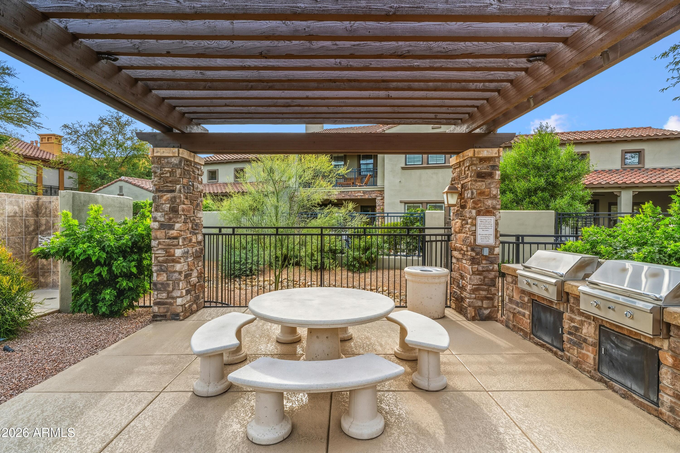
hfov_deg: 90.0
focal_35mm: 18
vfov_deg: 67.4
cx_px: 340
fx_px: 340
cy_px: 226
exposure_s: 1/2500
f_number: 8
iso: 800
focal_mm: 18
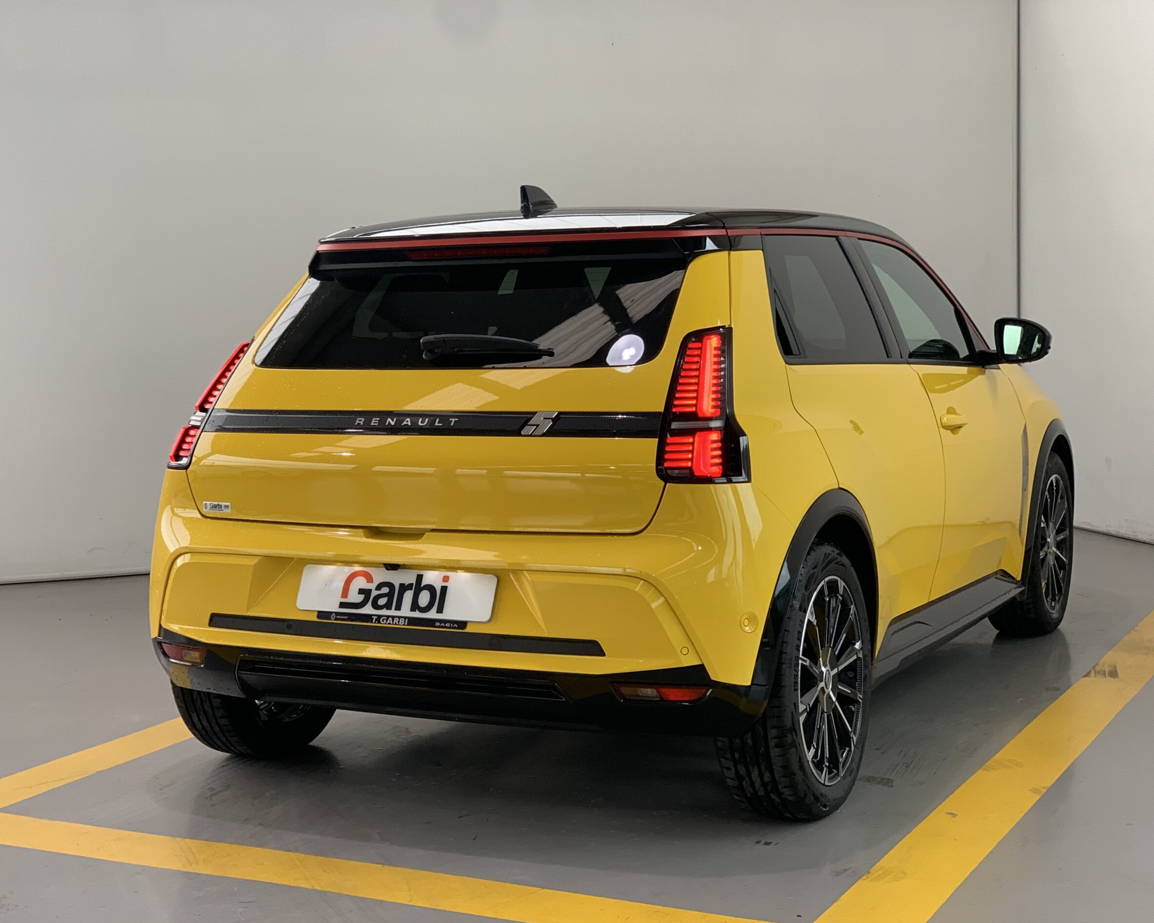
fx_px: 1879
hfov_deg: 34.1
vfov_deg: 27.6
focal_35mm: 55
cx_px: 531
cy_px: 468
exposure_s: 1/122
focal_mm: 6
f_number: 2.4
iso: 100
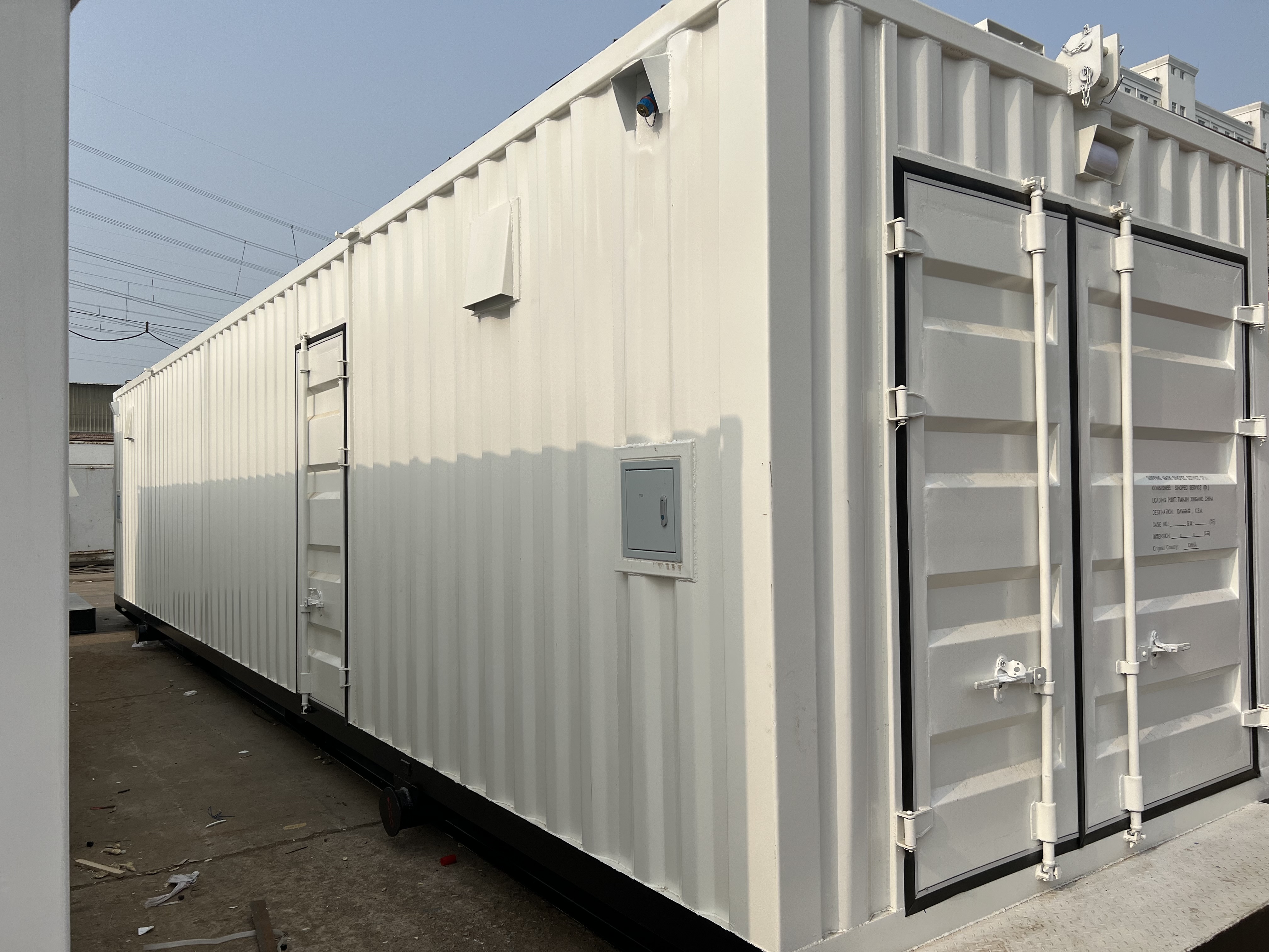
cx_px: 634
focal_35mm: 26
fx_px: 953
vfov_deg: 53.1
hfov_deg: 67.3
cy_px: 476
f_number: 1.5
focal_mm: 5.7
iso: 50
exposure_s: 1/6993
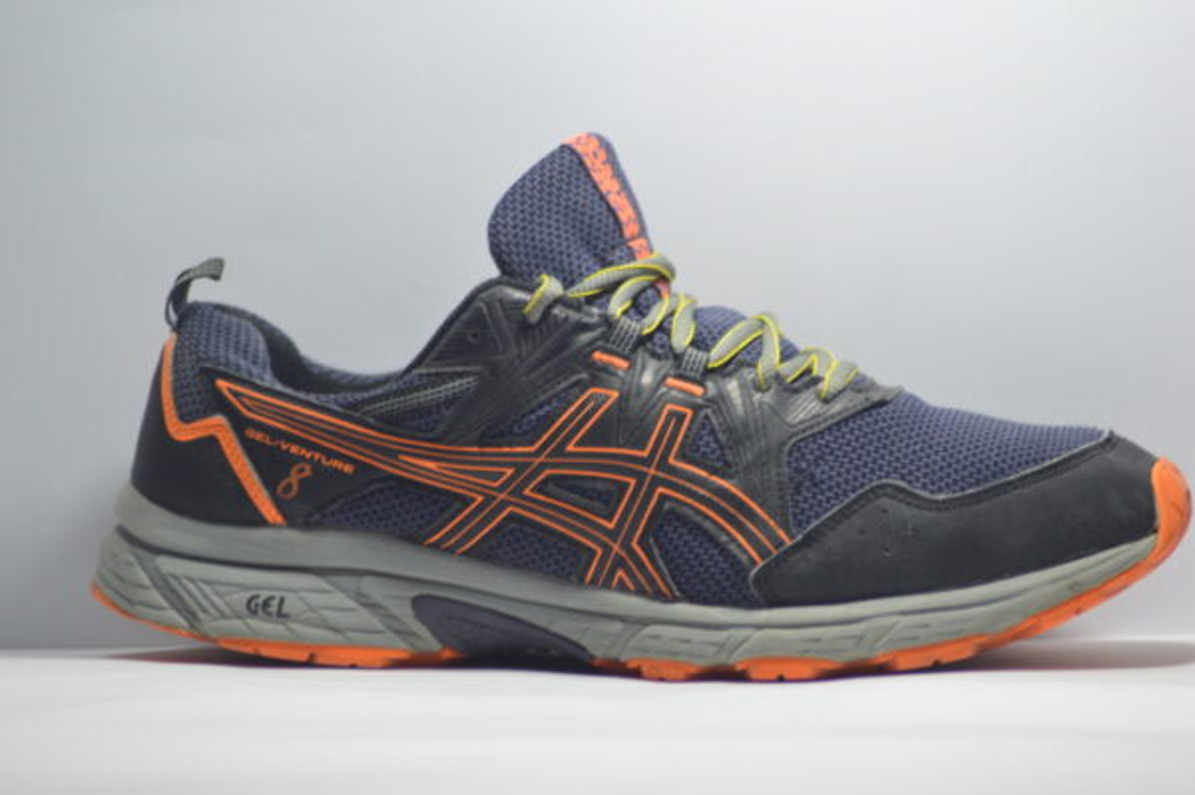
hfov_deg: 10.2
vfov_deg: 6.8
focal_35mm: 202
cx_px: 598
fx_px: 6716
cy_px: 398
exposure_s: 1/125
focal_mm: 135
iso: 800
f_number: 4.2
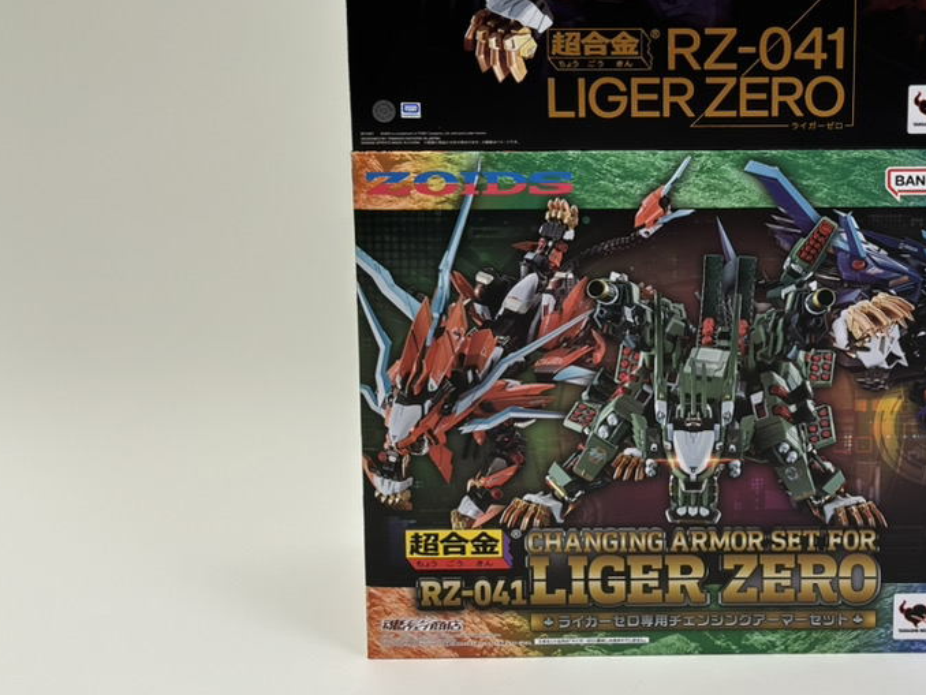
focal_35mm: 69
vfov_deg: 21.1
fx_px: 1846
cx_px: 690
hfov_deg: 27.8
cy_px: 142
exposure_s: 1/224
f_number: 1.6
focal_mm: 5.96
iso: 40
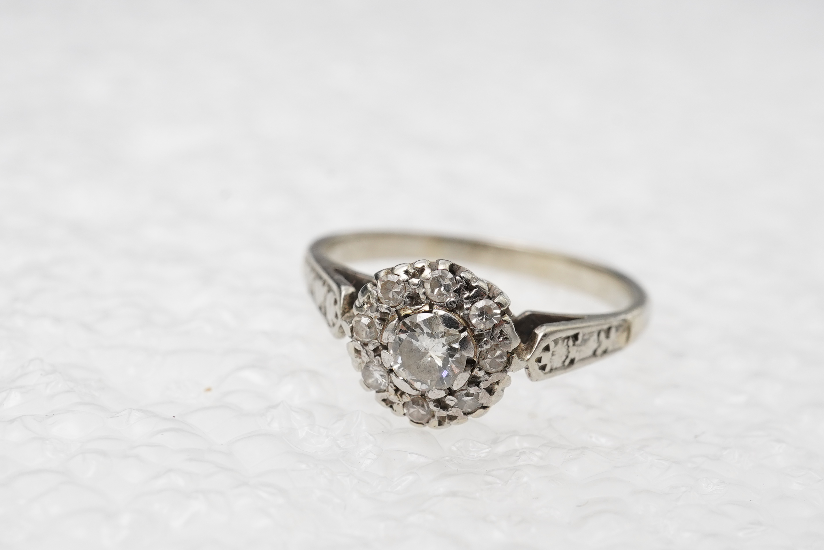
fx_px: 1419
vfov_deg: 21.9
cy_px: 330
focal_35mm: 62
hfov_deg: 32.4
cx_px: 422
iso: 500
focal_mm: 30
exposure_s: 1/125
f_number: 20
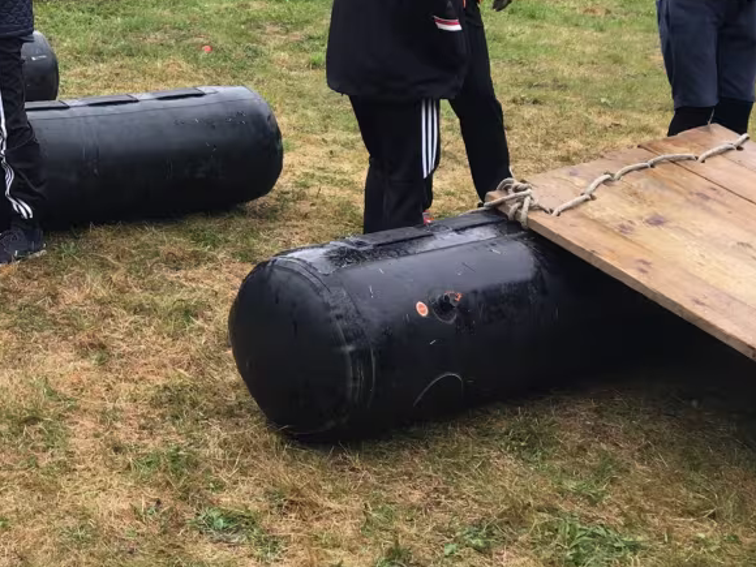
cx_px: -66
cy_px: 12
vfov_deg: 22.1
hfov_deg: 27.8
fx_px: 1398
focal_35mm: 64
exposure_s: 1/100
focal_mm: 4.15
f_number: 2.2
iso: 25
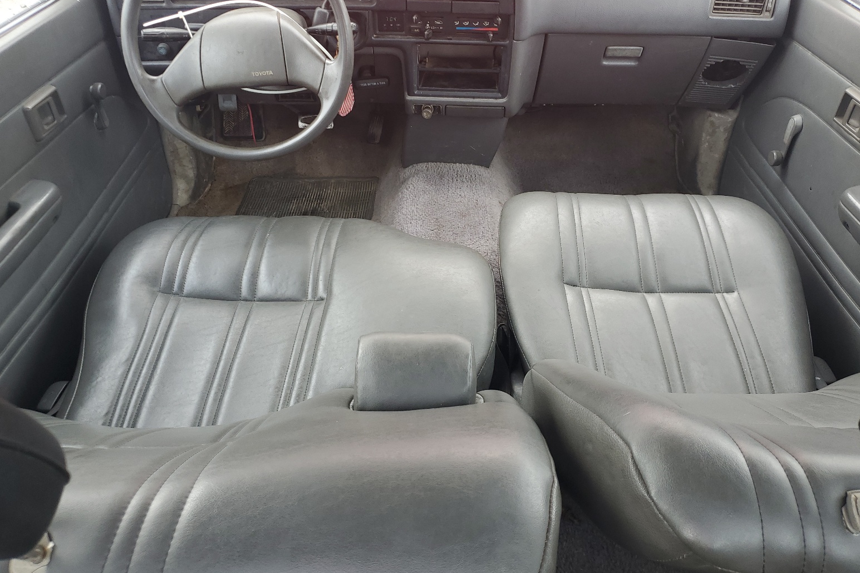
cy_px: 248
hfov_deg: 65.5
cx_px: 436
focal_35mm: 28
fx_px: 669
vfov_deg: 46.3
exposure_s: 1/139
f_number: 1.5
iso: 50
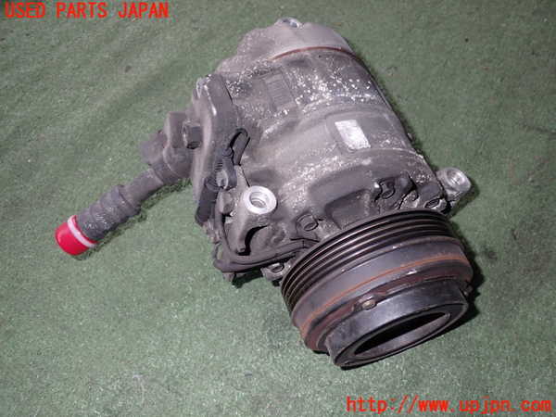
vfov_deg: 46.8
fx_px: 482
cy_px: 208
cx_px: 278
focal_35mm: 30
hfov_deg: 60.0
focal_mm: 5.4
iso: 125
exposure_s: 1/30
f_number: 6.3
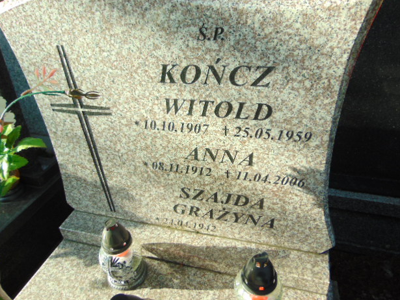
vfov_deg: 53.1
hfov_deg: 67.3
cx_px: 204
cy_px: 150
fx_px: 301
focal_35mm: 26
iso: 80
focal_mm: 4.5
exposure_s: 1/200
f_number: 3
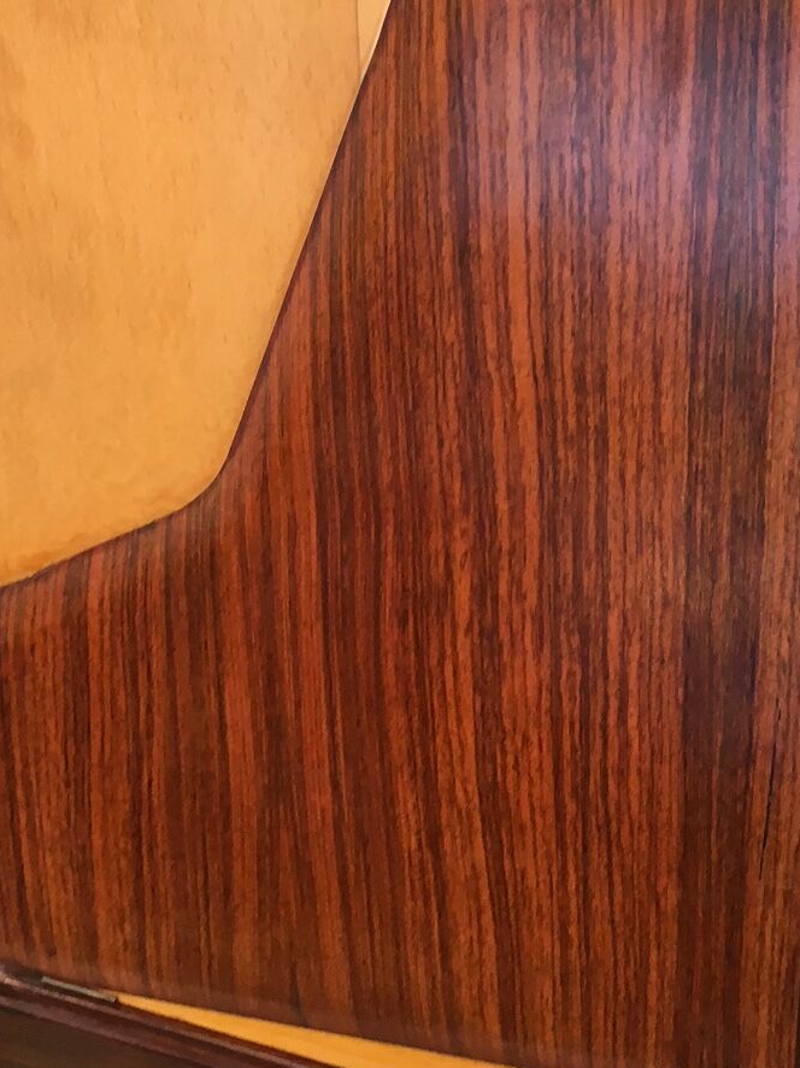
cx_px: 572
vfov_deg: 28.8
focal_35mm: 66
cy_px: 212
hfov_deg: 22.1
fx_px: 2035
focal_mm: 4.15
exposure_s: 1/33
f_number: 2.2
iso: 80
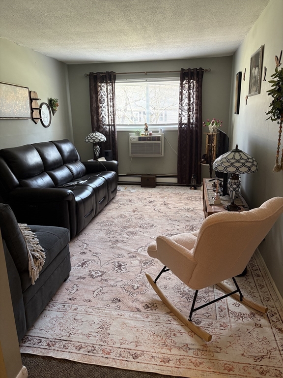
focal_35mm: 26
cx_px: 142
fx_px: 283
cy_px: 189
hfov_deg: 53.1
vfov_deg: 67.3
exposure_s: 1/60
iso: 200
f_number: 1.6
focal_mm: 5.96
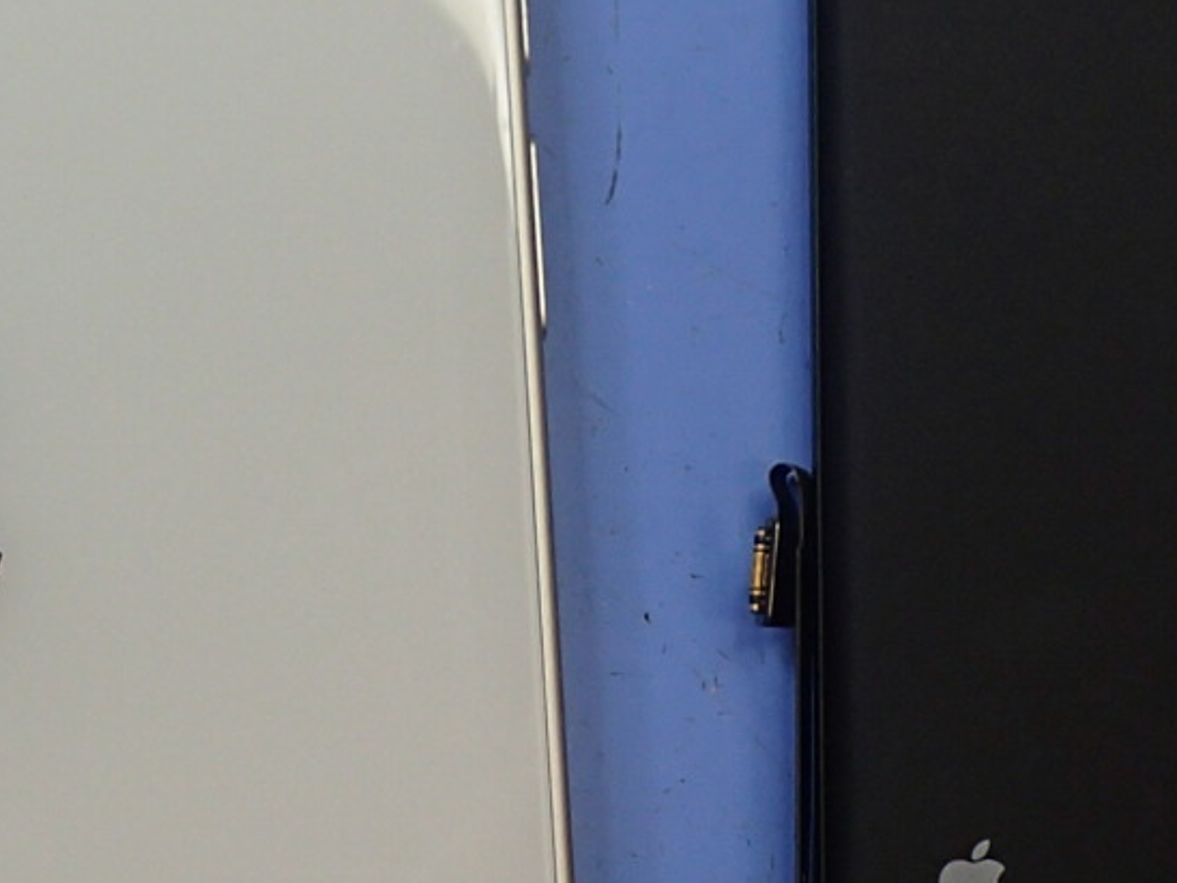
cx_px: 387
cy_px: 492
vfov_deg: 10.4
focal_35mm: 142
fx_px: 4828
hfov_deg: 13.9
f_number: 3.5
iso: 125
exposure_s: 1/80
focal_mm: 6.86
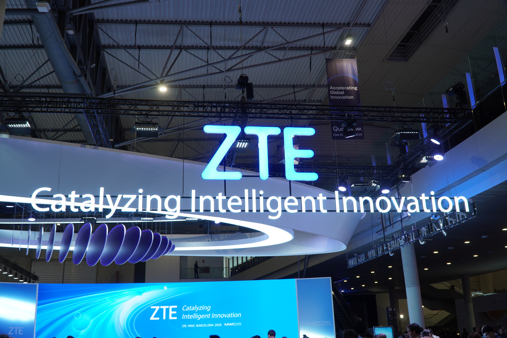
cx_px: 254
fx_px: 465
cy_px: 169
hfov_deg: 57.2
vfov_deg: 40.0
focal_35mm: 33
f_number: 4
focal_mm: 22
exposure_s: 1/40
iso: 125
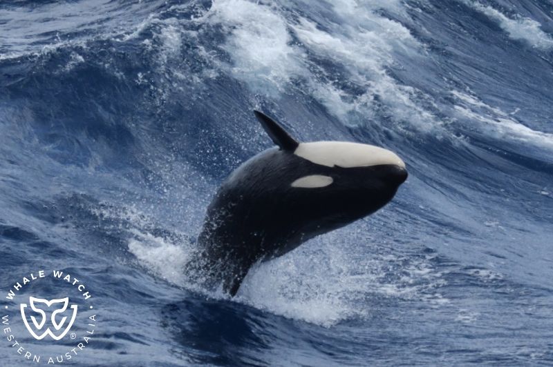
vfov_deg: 6.9
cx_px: 276
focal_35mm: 200
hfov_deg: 10.3
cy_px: 184
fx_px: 3070
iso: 1000
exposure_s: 1/8000
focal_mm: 200
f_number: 5.3
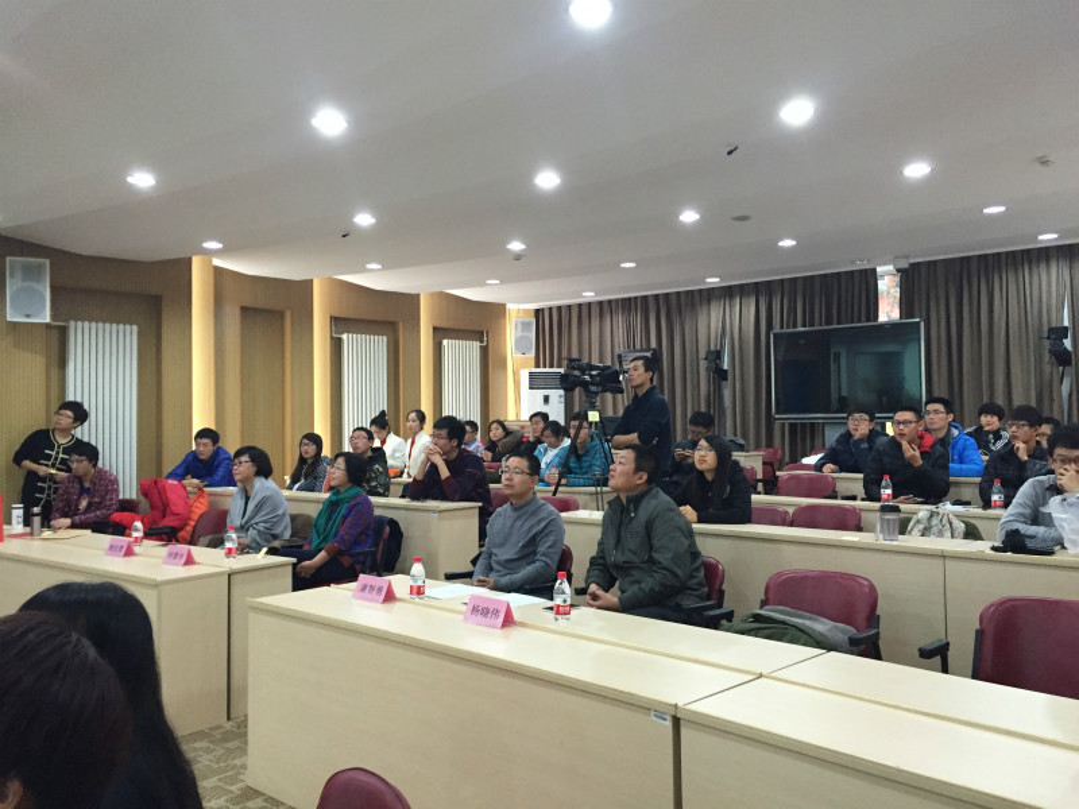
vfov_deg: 48.2
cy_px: 404
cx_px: 540
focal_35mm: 29
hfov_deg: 61.7
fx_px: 904
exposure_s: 1/30
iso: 160
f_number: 2.2
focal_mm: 4.15
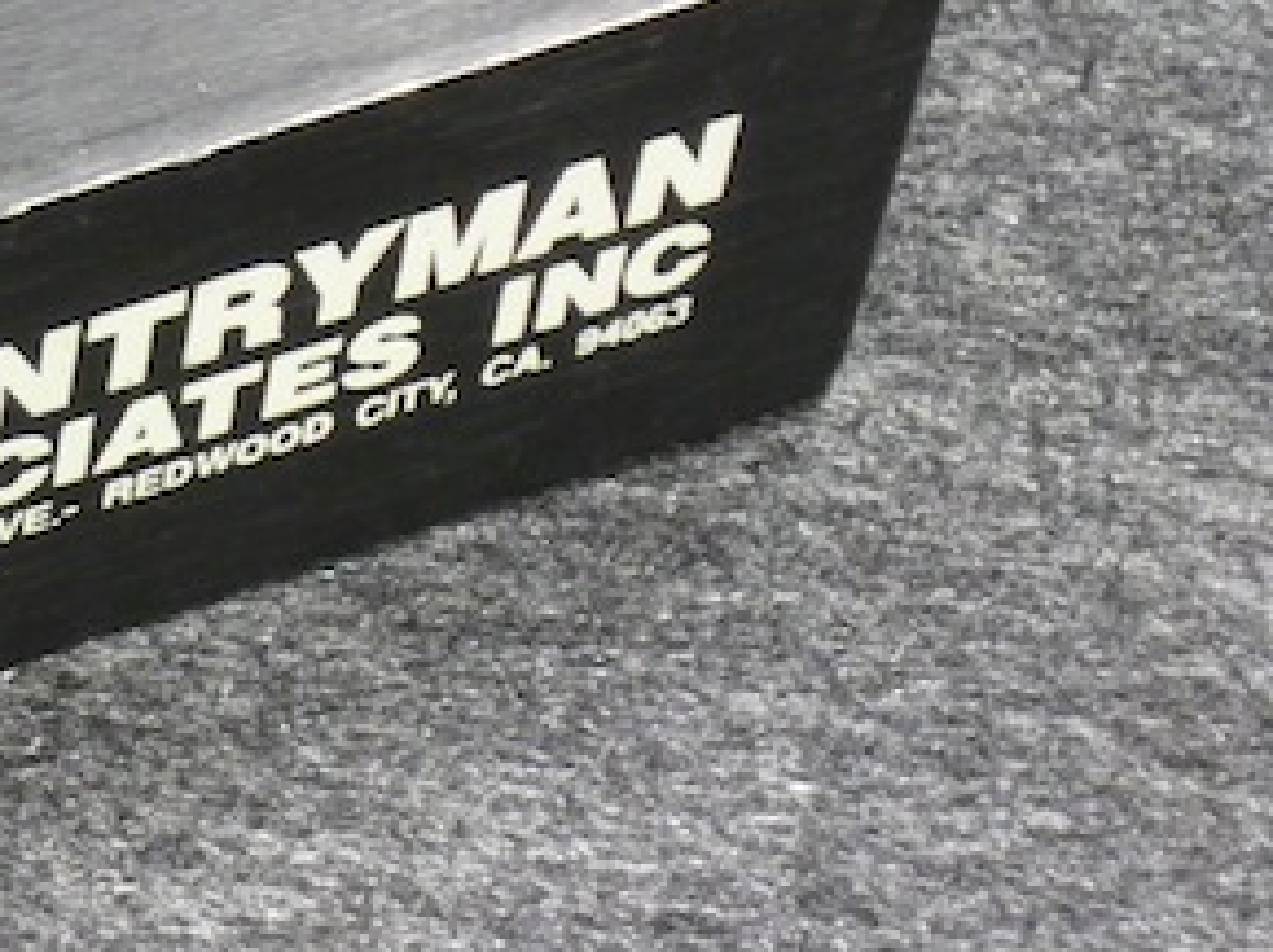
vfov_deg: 7.0
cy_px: 129
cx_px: -257
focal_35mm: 210
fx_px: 7716
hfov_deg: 9.3
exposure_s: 1/1.6
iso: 400
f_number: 4.8
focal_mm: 15.3
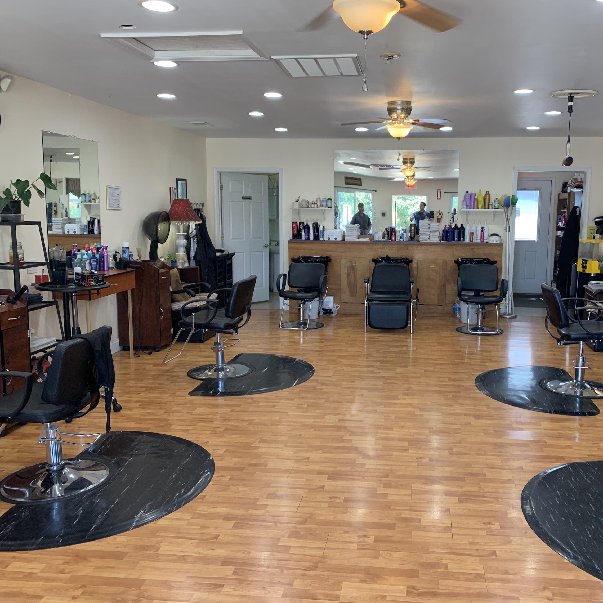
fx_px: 611
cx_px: 359
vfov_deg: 52.5
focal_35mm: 31
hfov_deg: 52.2
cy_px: 300
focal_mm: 4.25
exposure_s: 1/60
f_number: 1.8
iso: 80
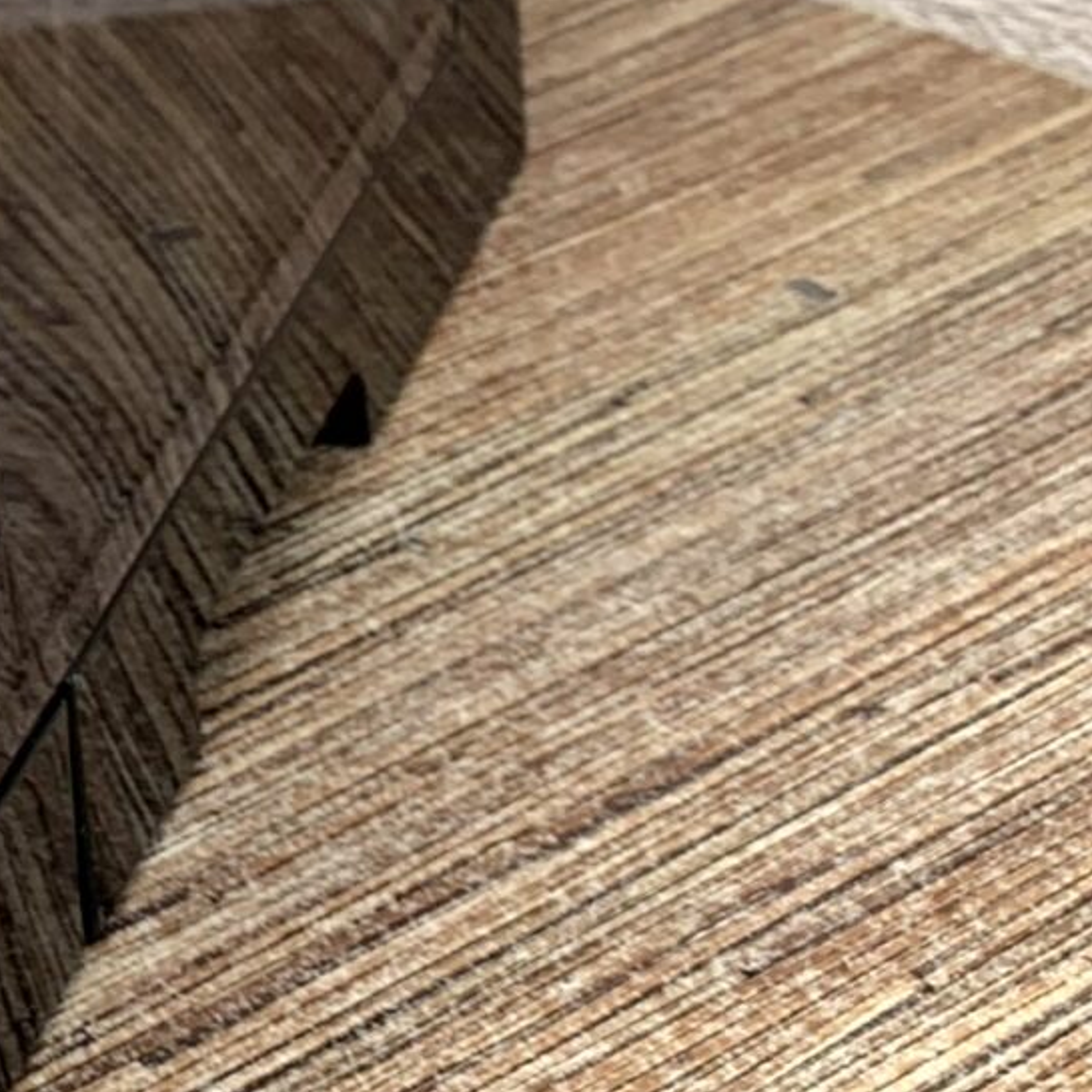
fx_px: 3855
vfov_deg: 15.5
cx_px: -476
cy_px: -242
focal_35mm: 108
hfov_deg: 15.1
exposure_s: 1/275
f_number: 1.8
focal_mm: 4.25
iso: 25
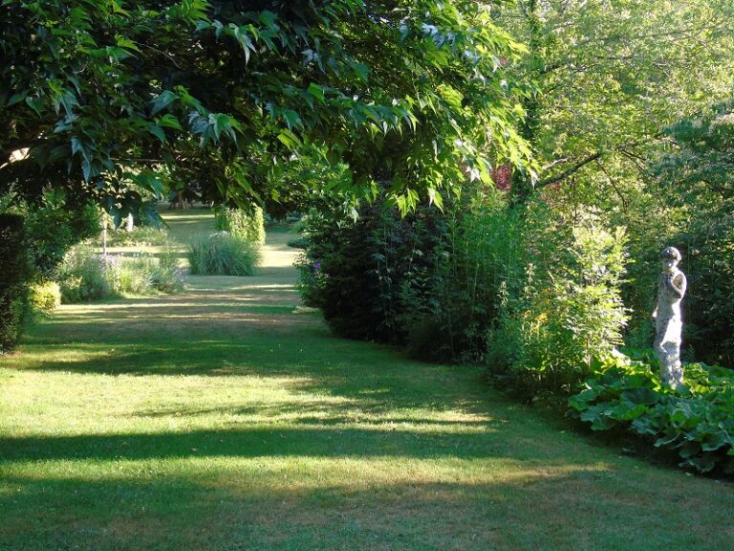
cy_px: 276
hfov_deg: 35.5
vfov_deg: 27.0
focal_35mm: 54
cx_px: 367
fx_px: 1145
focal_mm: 9.6
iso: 80
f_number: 4.3
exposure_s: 1/40
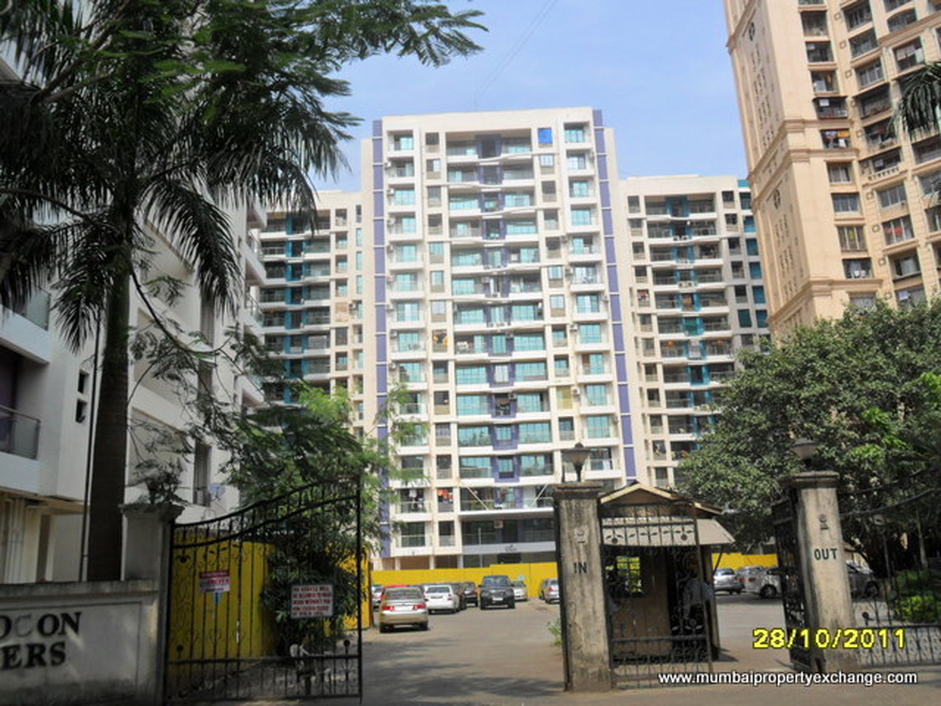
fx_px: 870
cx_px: 470
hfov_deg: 56.8
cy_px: 353
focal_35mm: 32
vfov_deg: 44.2
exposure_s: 1/1000
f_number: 3.7
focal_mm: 5.7
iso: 100
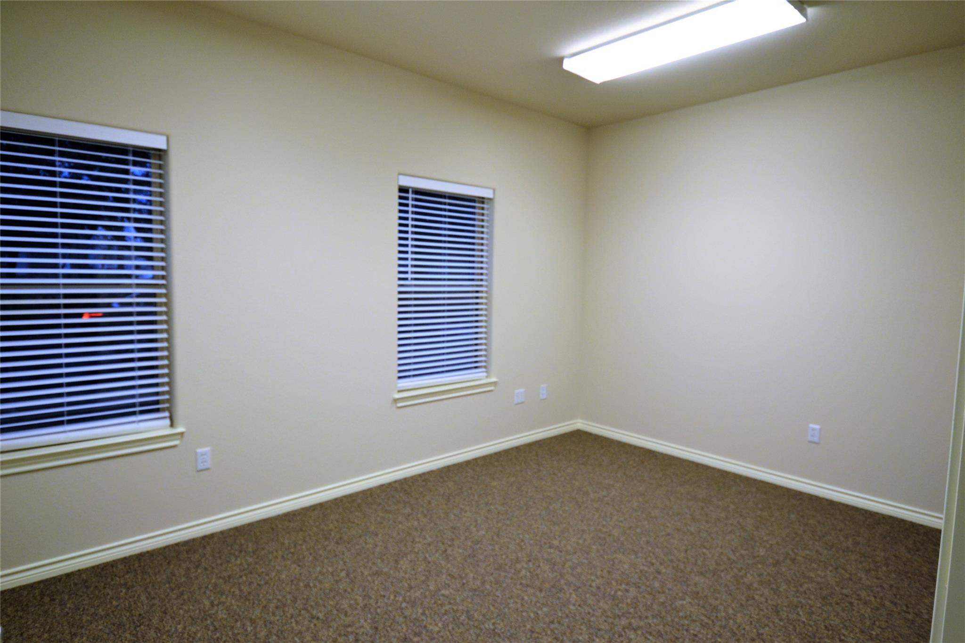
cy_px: 322
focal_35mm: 20
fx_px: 523
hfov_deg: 85.4
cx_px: 482
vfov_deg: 63.2
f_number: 4.5
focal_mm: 13
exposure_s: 1/80
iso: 400
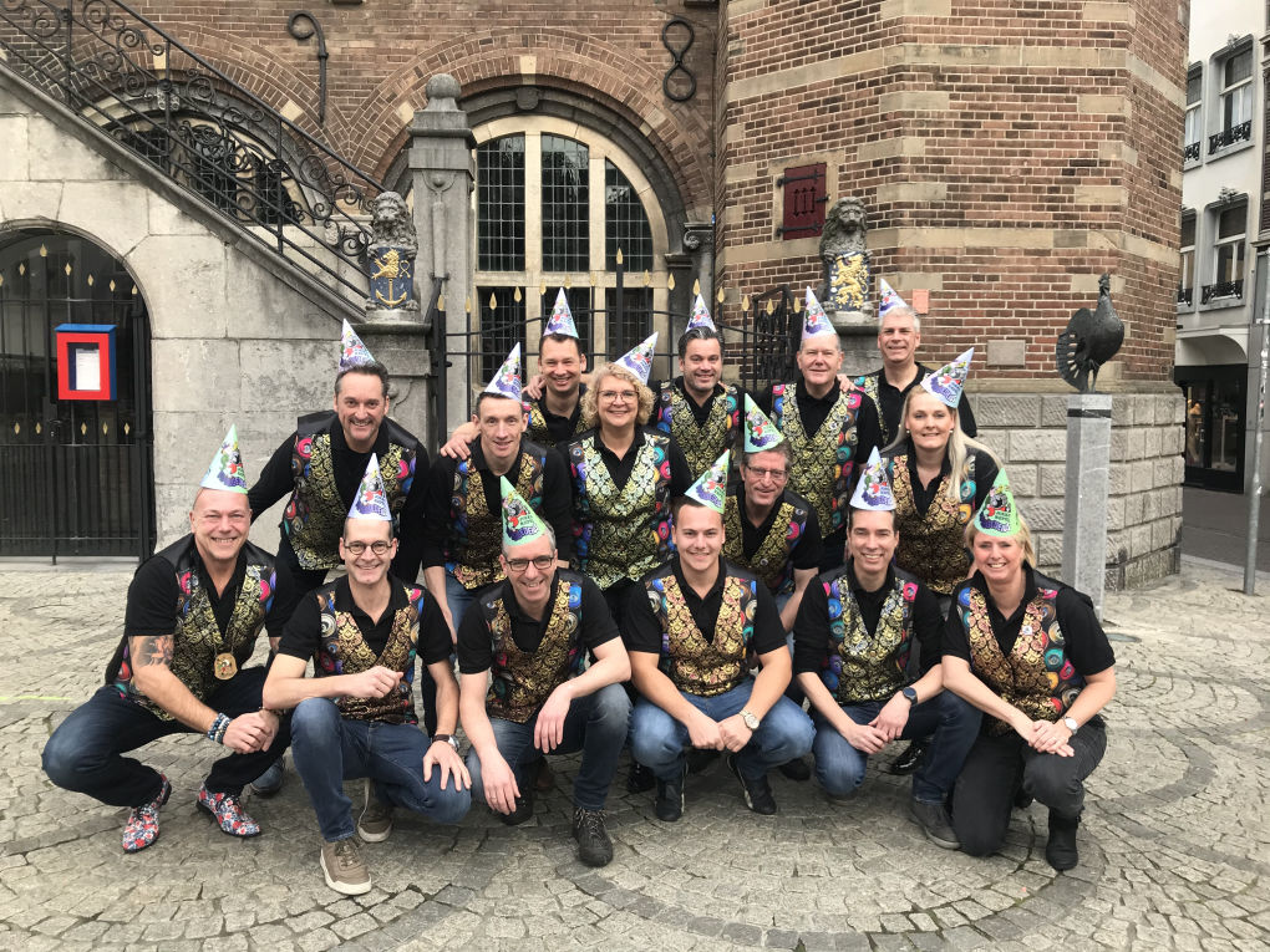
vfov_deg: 49.7
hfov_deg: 63.4
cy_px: 476
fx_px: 1027
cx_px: 635
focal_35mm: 28
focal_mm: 3.99
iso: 20
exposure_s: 1/179
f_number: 1.8
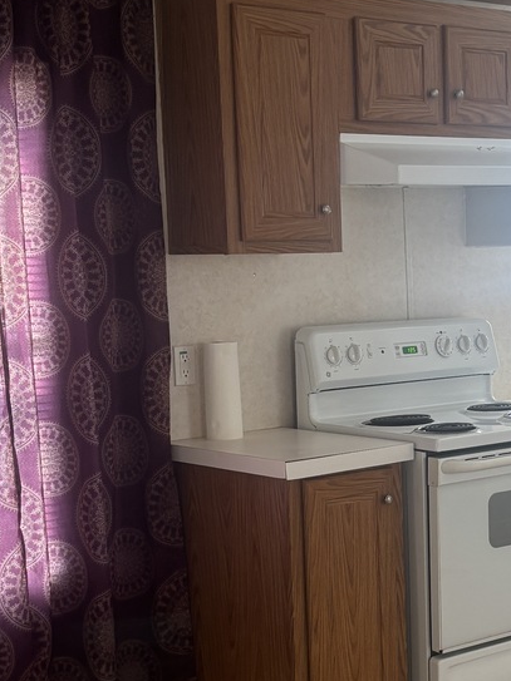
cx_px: 388
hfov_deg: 21.1
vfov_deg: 28.0
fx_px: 1359
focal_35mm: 69
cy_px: 445
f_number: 1.6
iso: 125
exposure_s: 1/71
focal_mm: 5.96
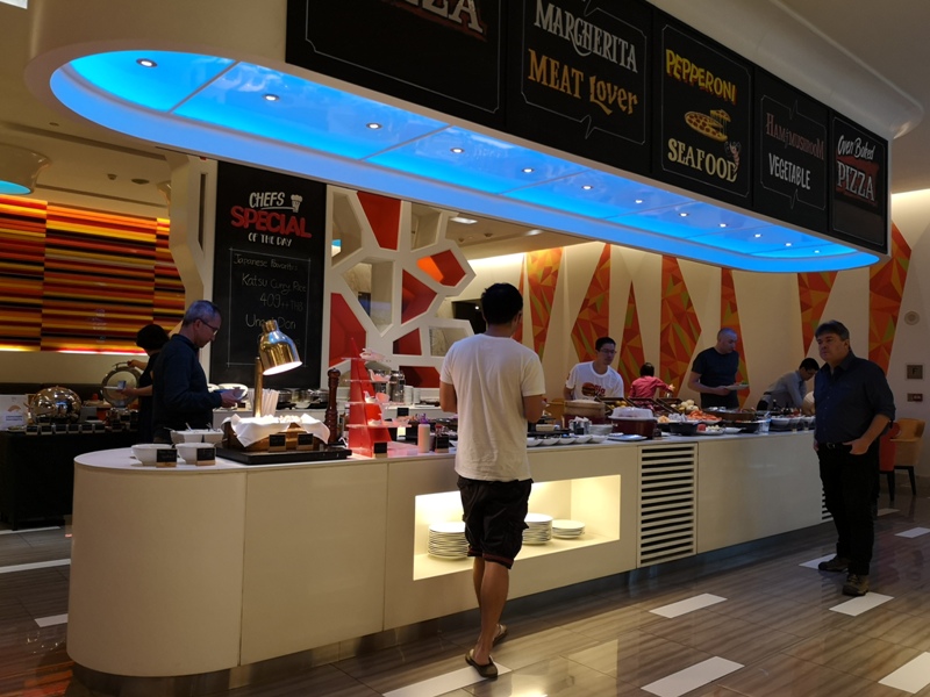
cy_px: 348
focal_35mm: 27
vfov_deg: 51.4
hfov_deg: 65.3
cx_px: 465
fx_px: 725
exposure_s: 1/100
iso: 250
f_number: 1.8
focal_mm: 3.95
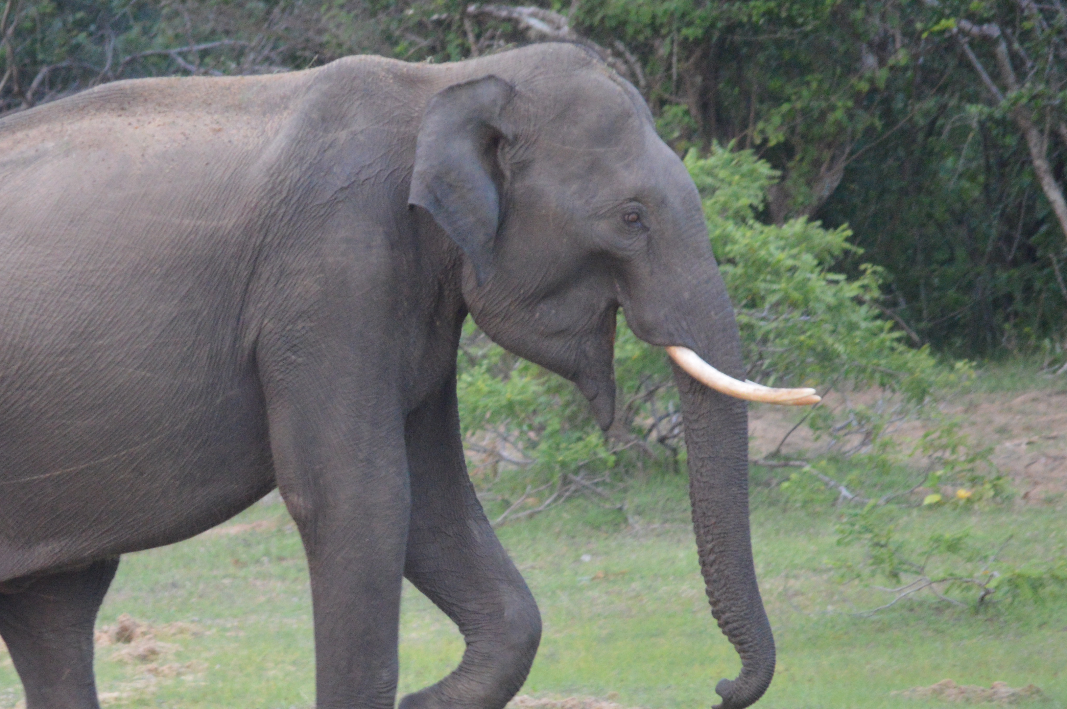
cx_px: 333
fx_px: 12348
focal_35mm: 417
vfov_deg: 3.3
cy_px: 504
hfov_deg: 4.9
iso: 1600
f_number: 5
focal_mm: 150
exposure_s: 1/125
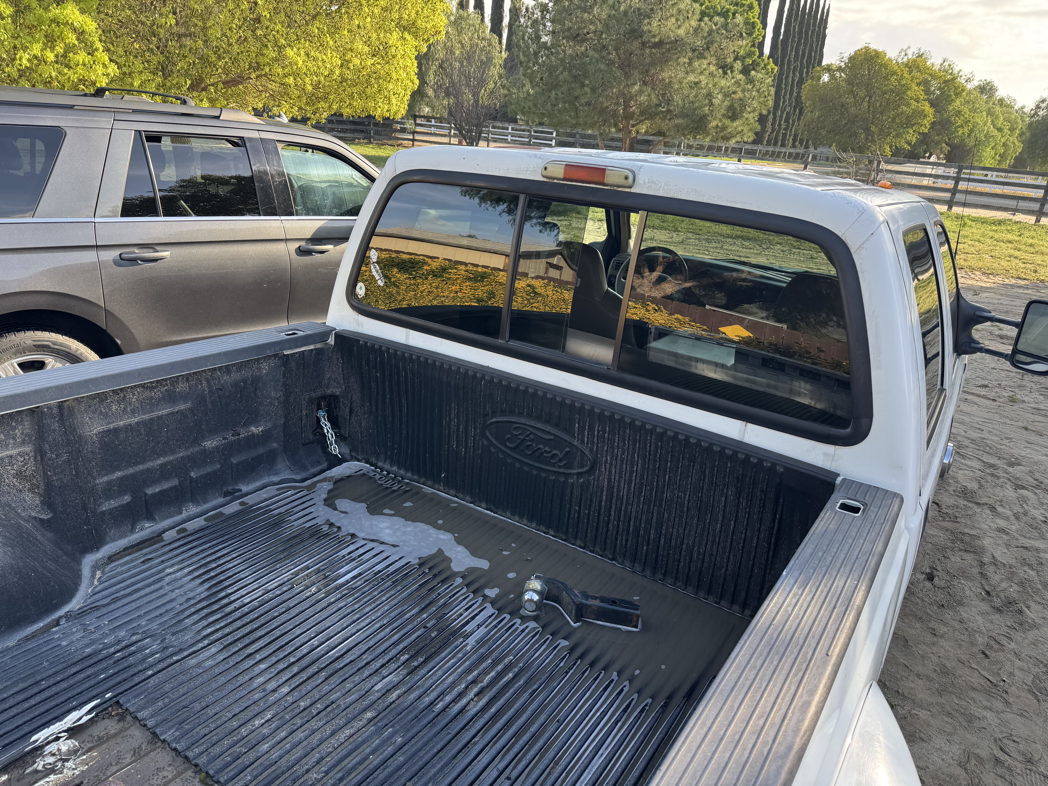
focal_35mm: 24
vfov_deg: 56.8
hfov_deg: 71.6
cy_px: 393
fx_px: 727
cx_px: 524
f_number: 1.78
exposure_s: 1/499
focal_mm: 6.76
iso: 80
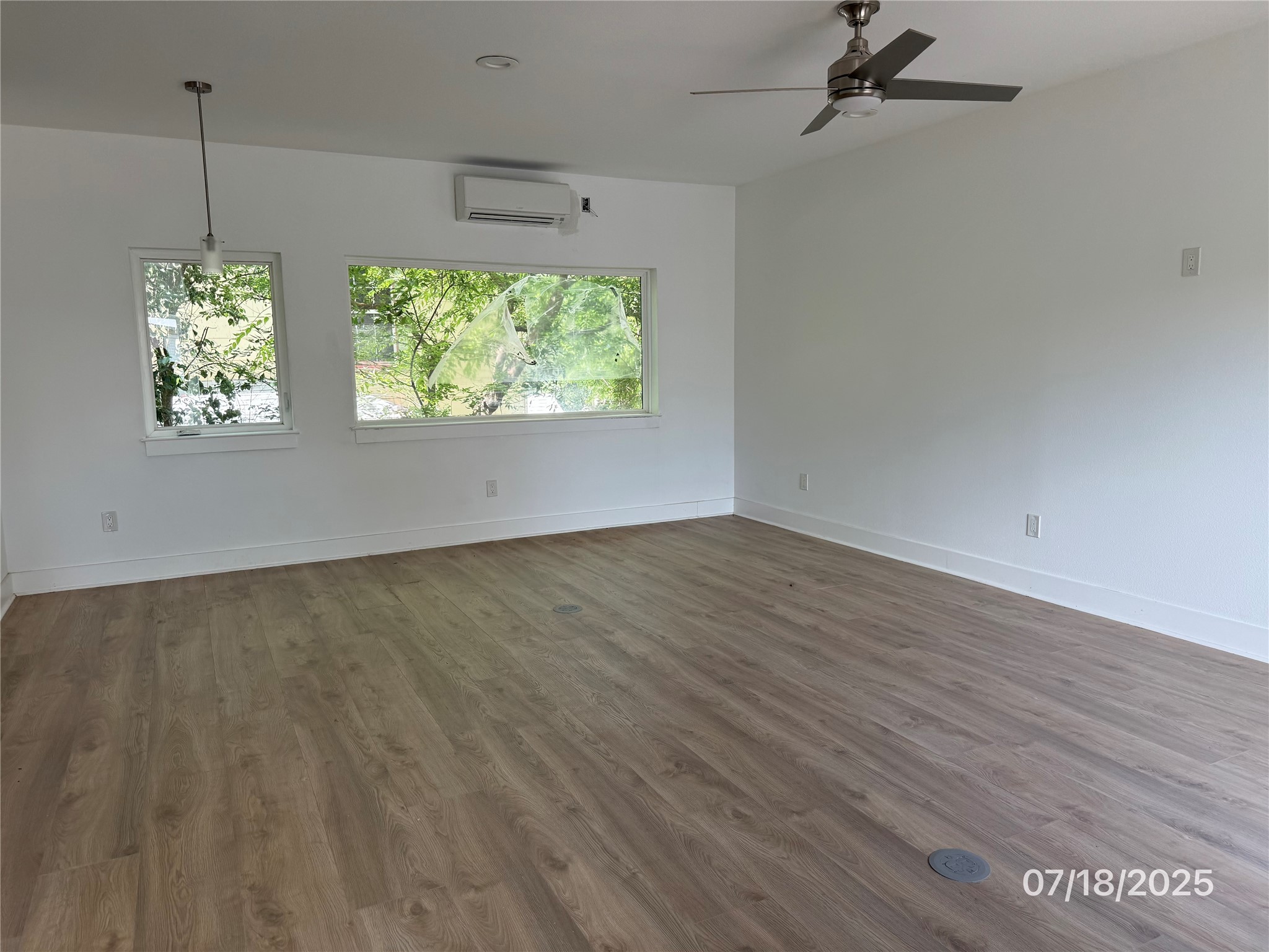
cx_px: 634
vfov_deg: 56.8
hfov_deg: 71.6
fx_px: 880
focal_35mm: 24
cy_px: 476
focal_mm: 6.76
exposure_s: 1/125
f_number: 1.78
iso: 80
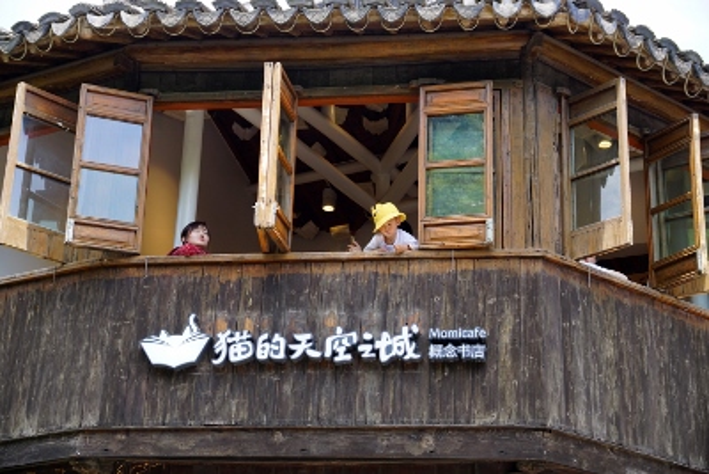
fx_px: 1330
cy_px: 237
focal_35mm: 68
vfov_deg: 20.2
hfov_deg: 29.9
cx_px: 354
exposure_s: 1/100
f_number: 5.6
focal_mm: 45
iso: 100
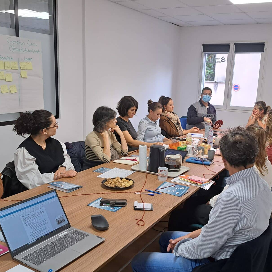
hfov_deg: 45.9
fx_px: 320
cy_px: 148
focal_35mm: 36
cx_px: 155
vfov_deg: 46.0
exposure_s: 1/50
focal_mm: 5.23
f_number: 1.8
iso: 160
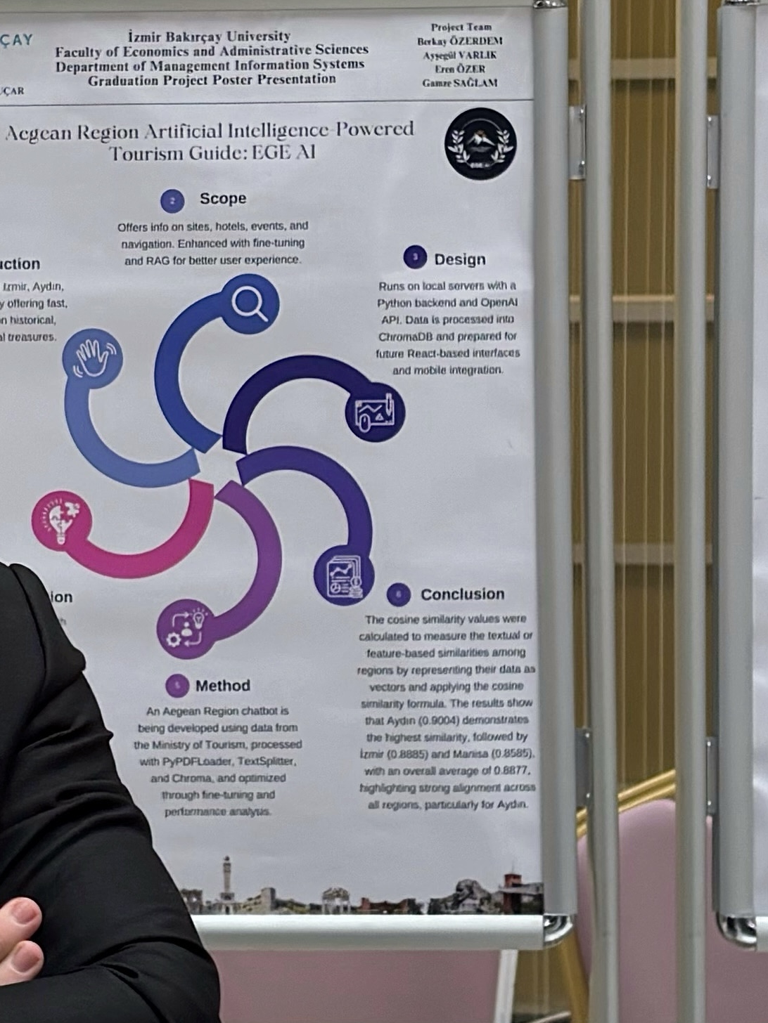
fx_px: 3017
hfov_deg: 14.4
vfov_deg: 19.3
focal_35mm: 102
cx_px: 72
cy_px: 438
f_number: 1.6
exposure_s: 1/50
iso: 80
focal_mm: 5.96
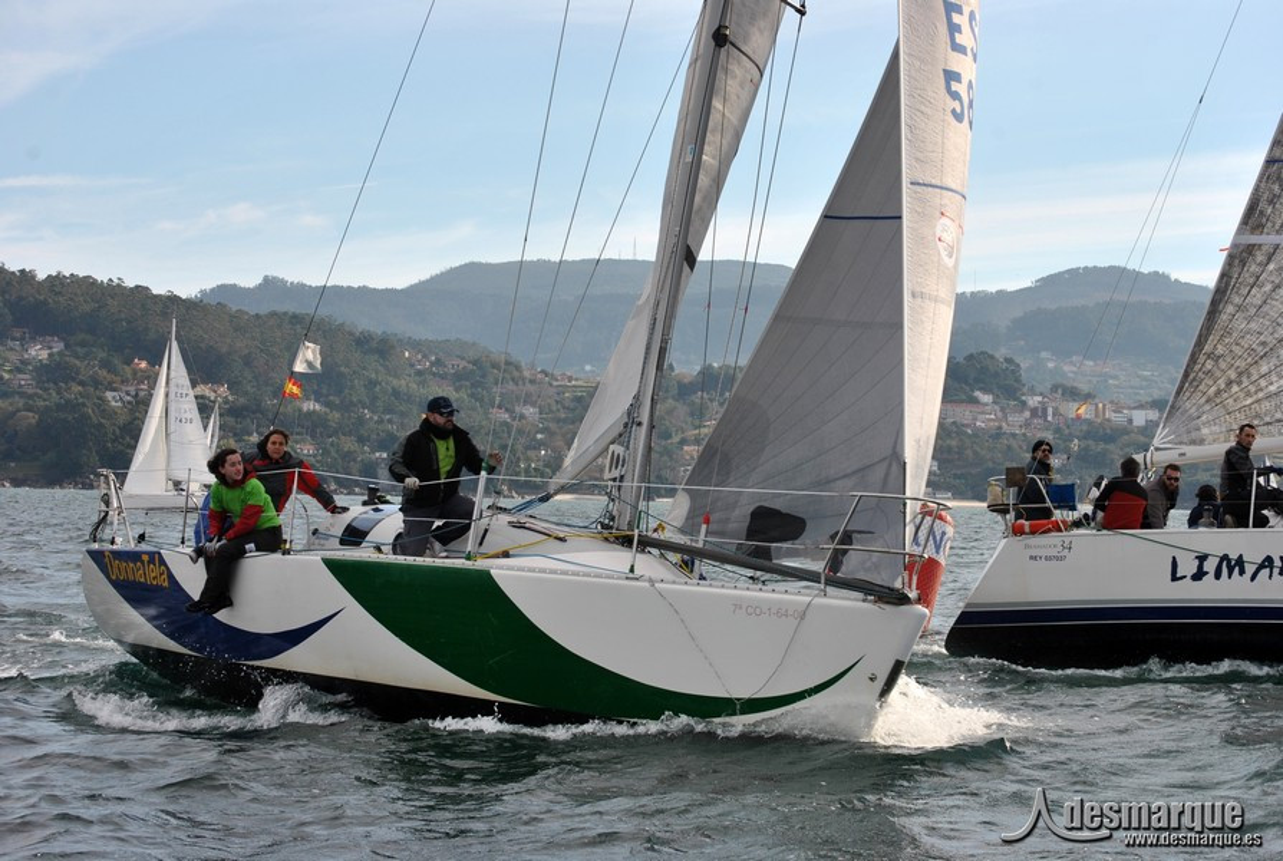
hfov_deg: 24.6
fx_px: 2946
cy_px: 430
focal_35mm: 82
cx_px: 642
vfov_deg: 16.6
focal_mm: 55
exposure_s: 1/250
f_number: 8
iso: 100
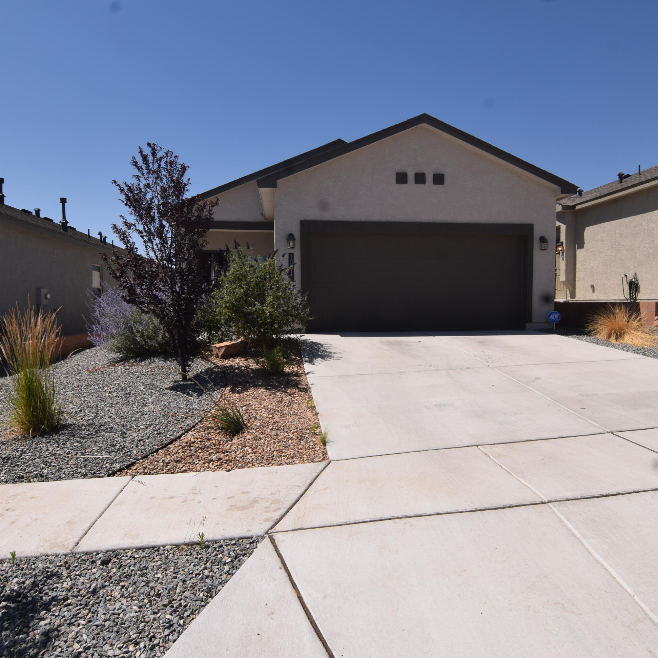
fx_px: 466
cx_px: 336
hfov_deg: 70.5
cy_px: 323
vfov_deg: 70.5
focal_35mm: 22
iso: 100
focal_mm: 11
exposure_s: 1/200
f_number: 11
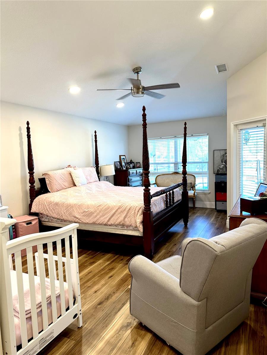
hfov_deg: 56.8
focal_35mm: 24
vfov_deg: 71.6
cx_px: 134
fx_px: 247
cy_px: 178
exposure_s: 1/60
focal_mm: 6.86
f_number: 1.78
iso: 125
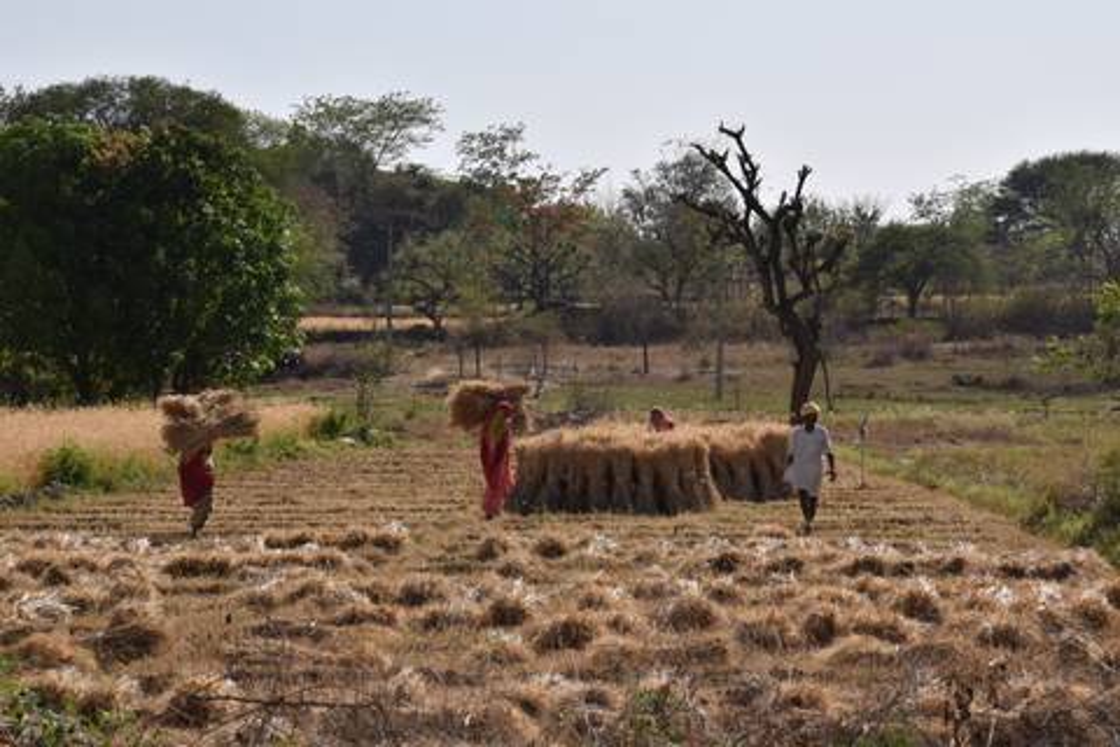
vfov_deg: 12.2
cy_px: 374
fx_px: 3500
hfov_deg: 18.2
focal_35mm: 112
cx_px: 560
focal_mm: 75
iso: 250
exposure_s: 1/500
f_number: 13
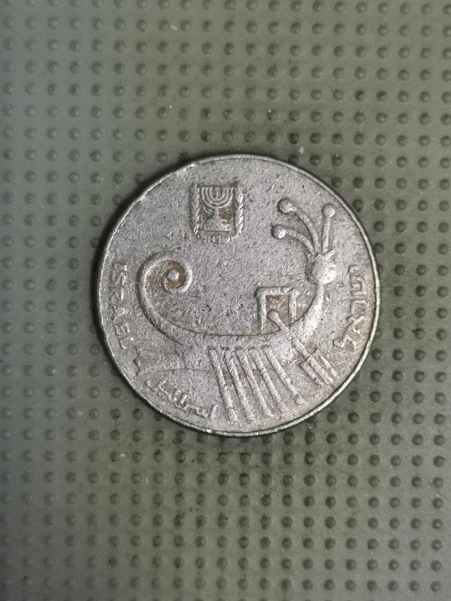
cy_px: 300
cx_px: 226
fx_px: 903
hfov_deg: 28.0
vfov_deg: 36.8
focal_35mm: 52
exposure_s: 1/30
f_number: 1.8
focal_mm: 4.75
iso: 400
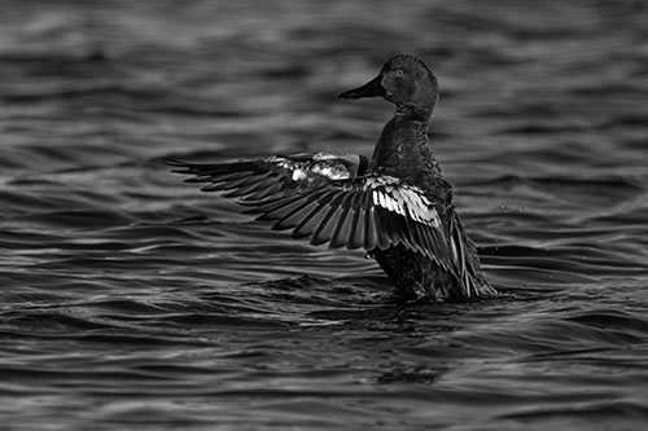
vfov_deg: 1.1
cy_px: 216
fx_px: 21592
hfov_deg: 1.7
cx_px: 324
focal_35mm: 1200
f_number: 13
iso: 1250
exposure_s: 1/2500
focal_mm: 1200
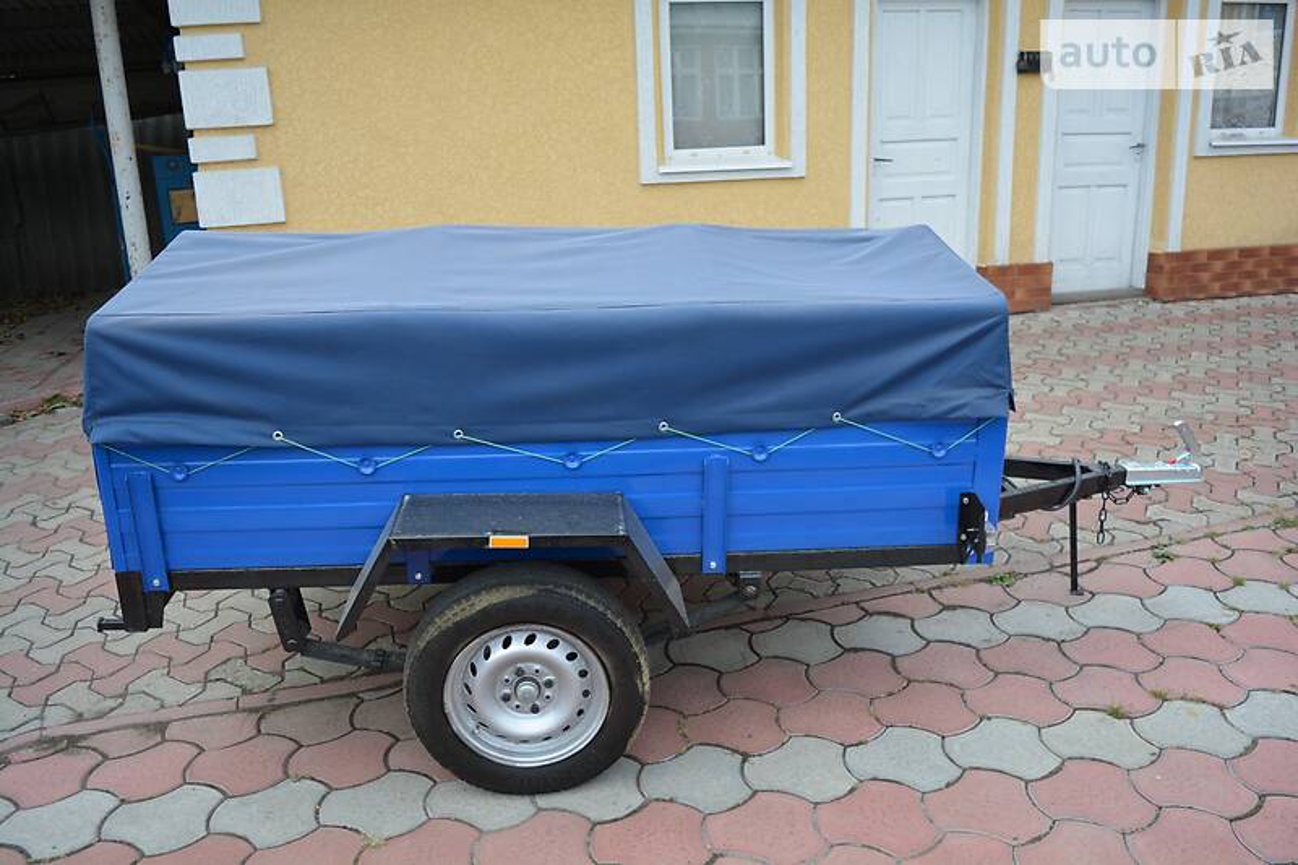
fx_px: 1081
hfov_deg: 61.9
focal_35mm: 30
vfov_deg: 43.6
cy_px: 432
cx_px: 649
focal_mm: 20
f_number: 4
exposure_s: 1/1000
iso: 400
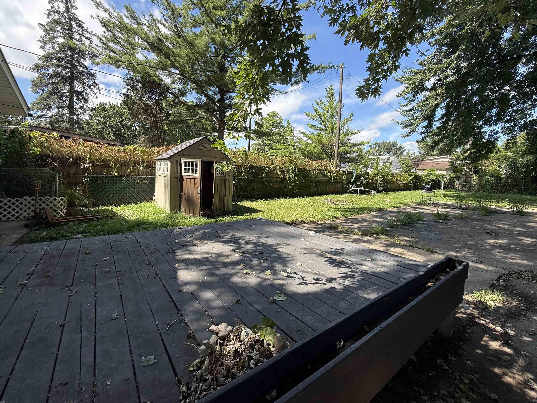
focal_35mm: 15
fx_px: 233
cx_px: 257
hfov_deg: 98.1
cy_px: 189
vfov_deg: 81.6
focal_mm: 2.22
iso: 50
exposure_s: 1/472
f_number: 2.2
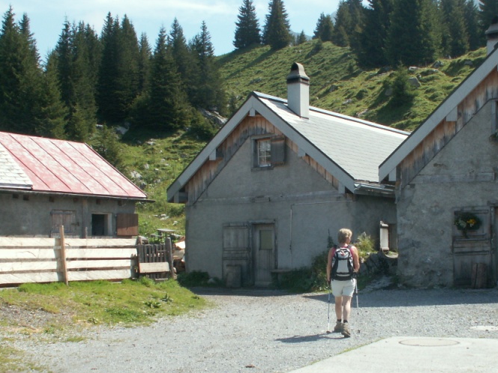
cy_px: 227
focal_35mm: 54
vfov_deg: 27.0
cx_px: 323
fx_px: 777
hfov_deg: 35.3
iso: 50
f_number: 5.6
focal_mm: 5.86
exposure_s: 1/160
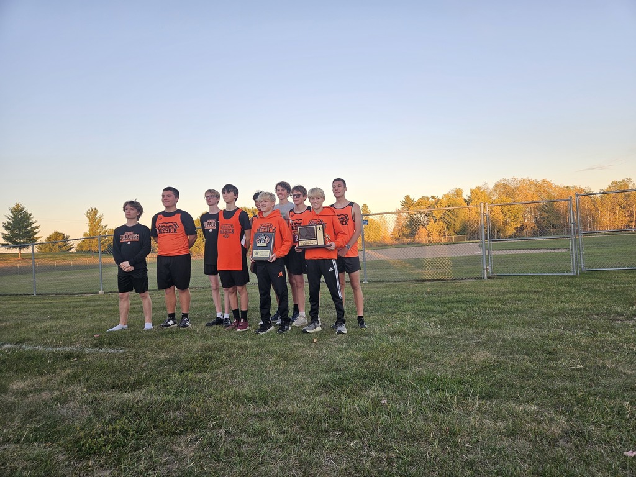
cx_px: 318
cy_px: 238
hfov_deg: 73.9
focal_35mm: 23
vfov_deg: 58.9
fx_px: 423
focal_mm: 5.4
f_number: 1.8
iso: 25
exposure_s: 1/141
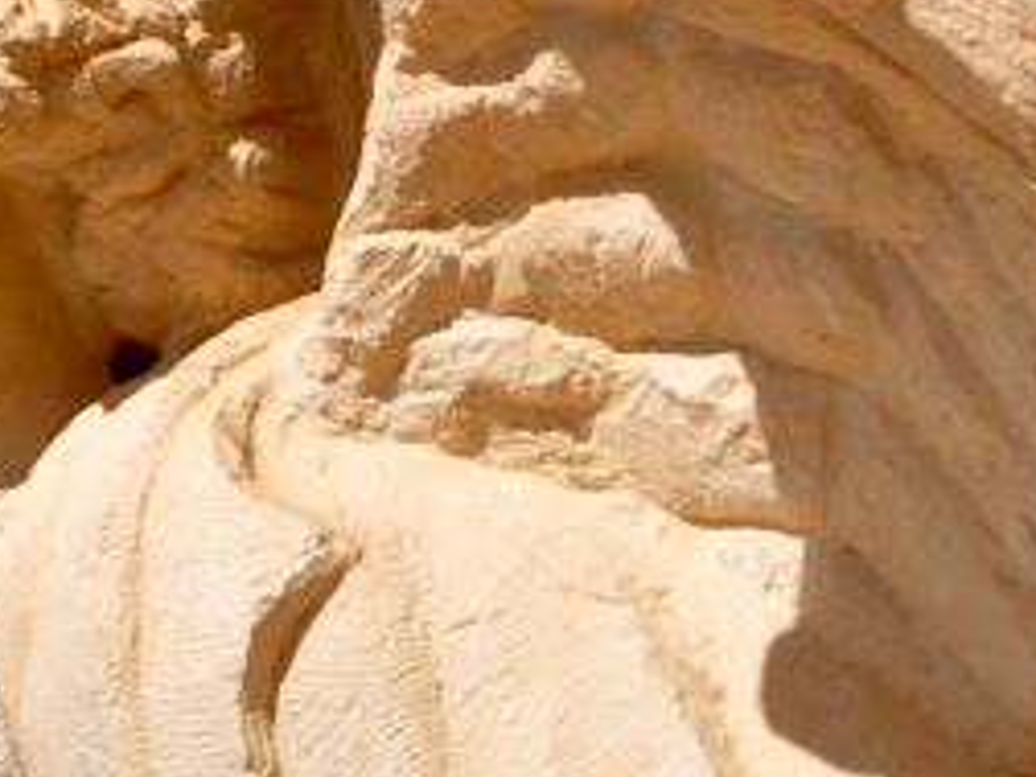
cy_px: 477
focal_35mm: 1172
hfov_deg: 1.7
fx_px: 35076
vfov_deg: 1.3
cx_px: 563
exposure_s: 1/2000
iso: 1000
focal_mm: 200
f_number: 11
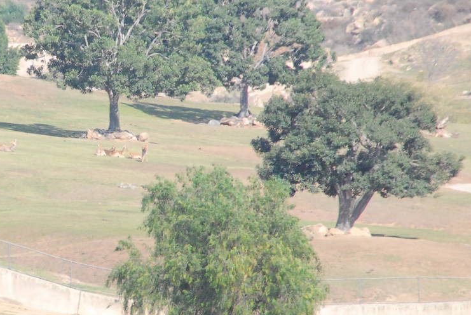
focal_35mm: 648
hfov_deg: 3.2
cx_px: 31
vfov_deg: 2.1
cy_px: 147
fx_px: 8488
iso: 1250
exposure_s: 1/1600
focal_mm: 200
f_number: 7.1
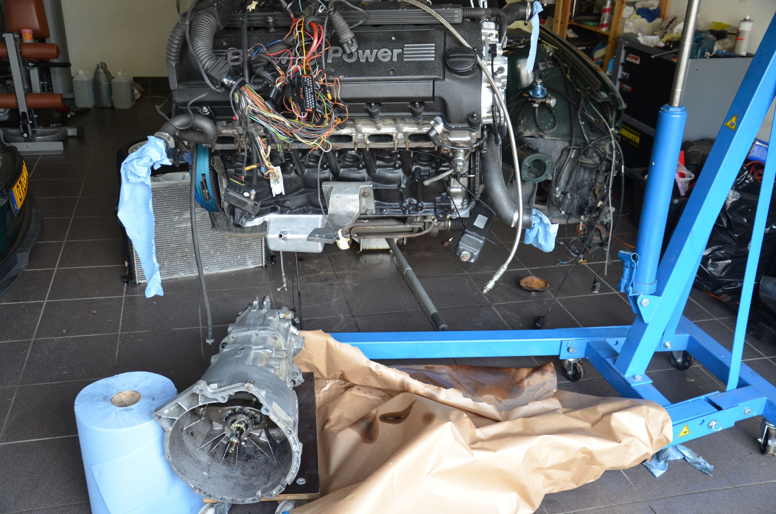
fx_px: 774
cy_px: 257
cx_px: 388
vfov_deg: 36.7
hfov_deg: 53.2
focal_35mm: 36
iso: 640
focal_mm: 24
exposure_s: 1/60
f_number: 4
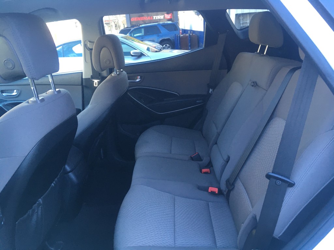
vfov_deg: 48.2
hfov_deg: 61.7
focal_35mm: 29
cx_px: 167
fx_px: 280
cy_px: 125
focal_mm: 4.15
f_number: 2.2
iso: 40
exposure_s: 1/30
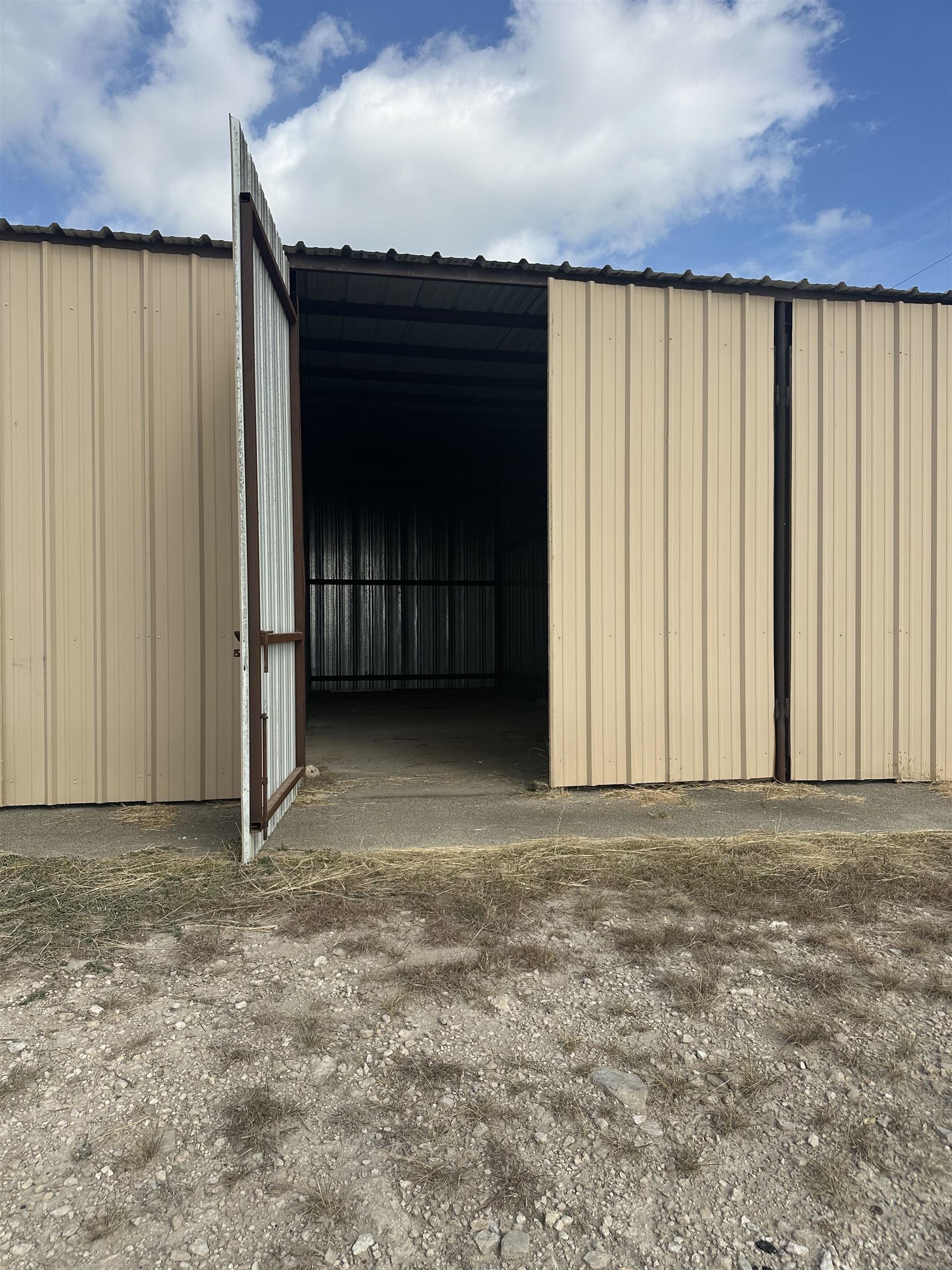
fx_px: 880
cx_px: 476
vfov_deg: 71.6
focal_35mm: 24
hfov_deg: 56.8
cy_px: 635
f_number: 1.78
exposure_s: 1/5000
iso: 80
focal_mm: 6.86
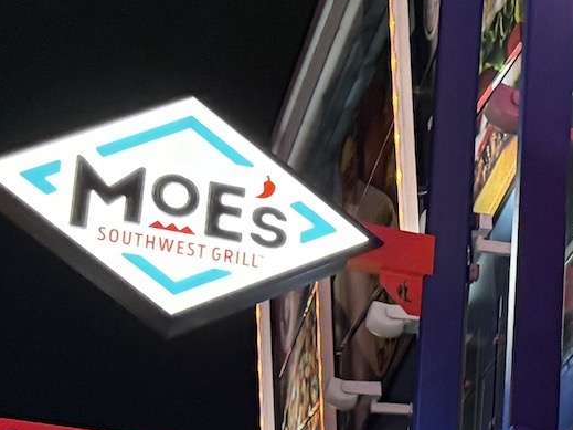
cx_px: 987
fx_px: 1837
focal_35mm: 111
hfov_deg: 15.5
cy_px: 641
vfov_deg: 12.7
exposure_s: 1/60
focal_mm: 6.76
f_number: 1.78
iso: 400
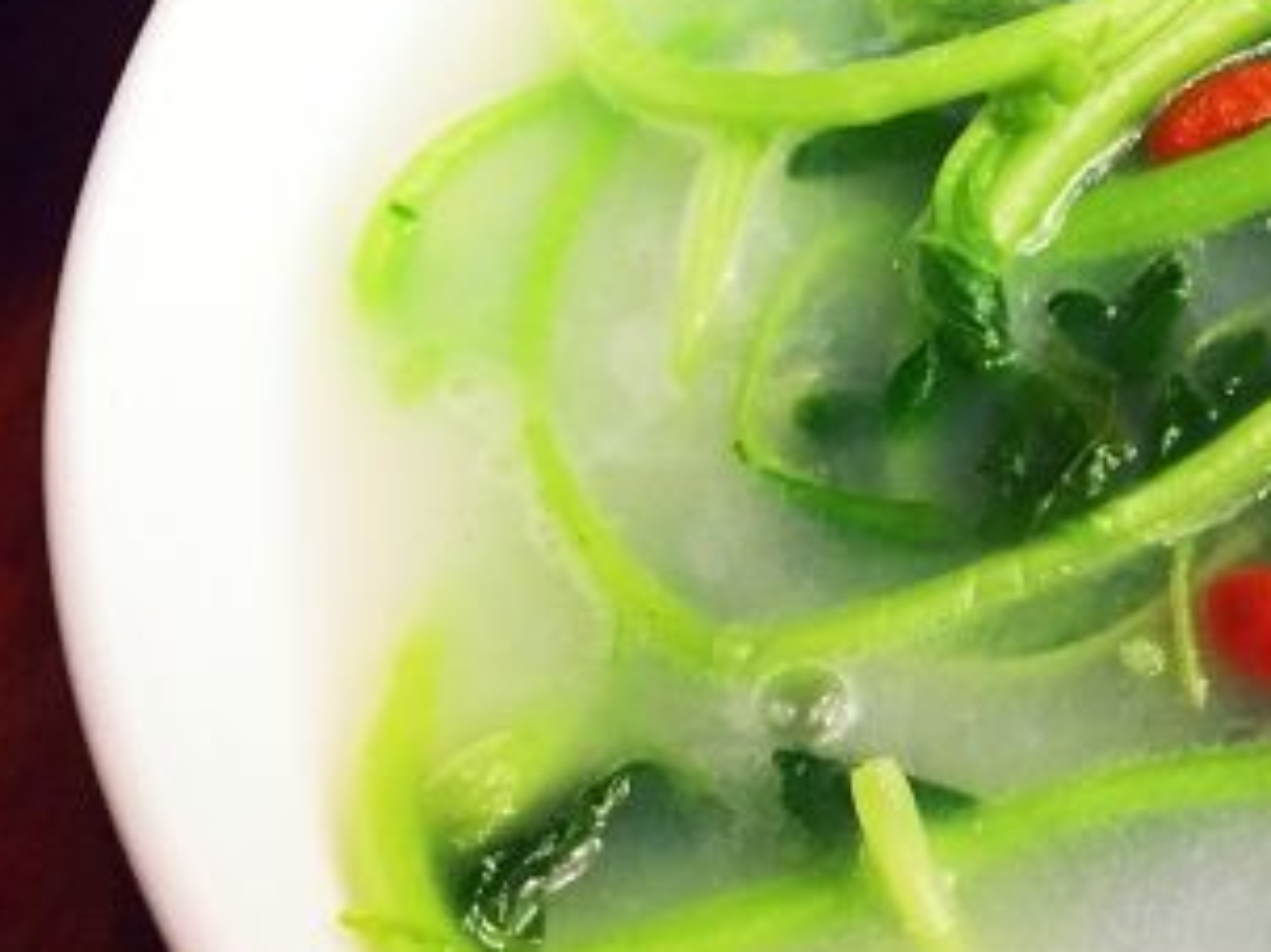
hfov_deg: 27.1
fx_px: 2459
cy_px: 300
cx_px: 1309
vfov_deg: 21.8
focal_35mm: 67
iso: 250
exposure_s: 1/33
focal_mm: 4.15
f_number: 2.2
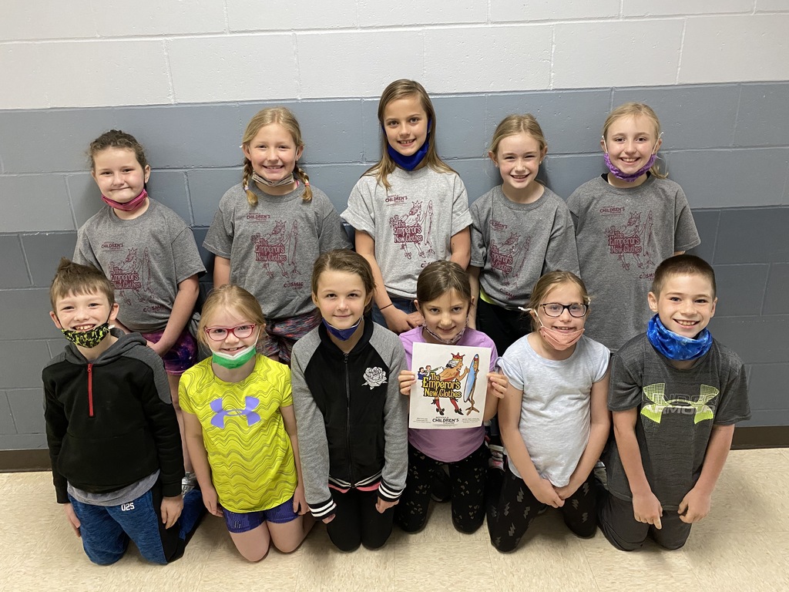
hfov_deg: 67.3
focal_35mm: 26
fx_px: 593
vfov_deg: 53.1
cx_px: 394
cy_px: 296
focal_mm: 4.25
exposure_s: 1/60
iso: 400
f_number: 1.8
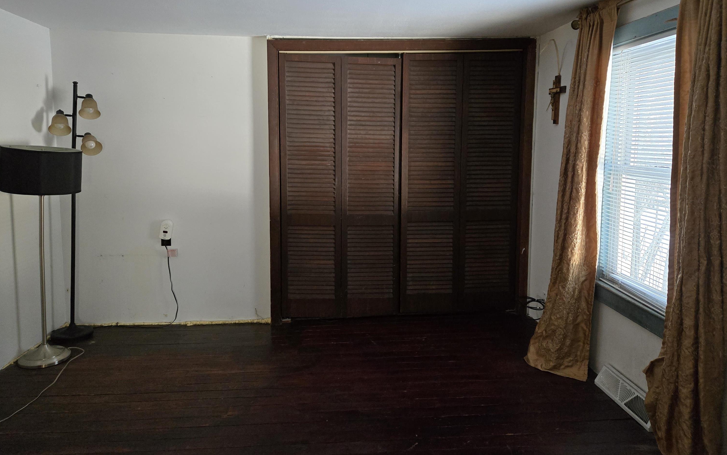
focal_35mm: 25
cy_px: 181
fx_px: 495
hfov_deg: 72.5
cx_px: 367
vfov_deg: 49.0
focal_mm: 5.4
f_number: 1.8
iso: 800
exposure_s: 1/120
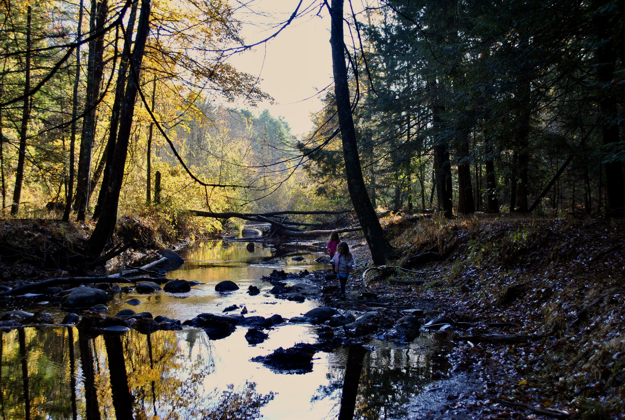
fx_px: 731
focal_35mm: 42
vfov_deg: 32.0
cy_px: 210
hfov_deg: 46.3
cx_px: 312
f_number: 5
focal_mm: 28
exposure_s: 1/100
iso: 200
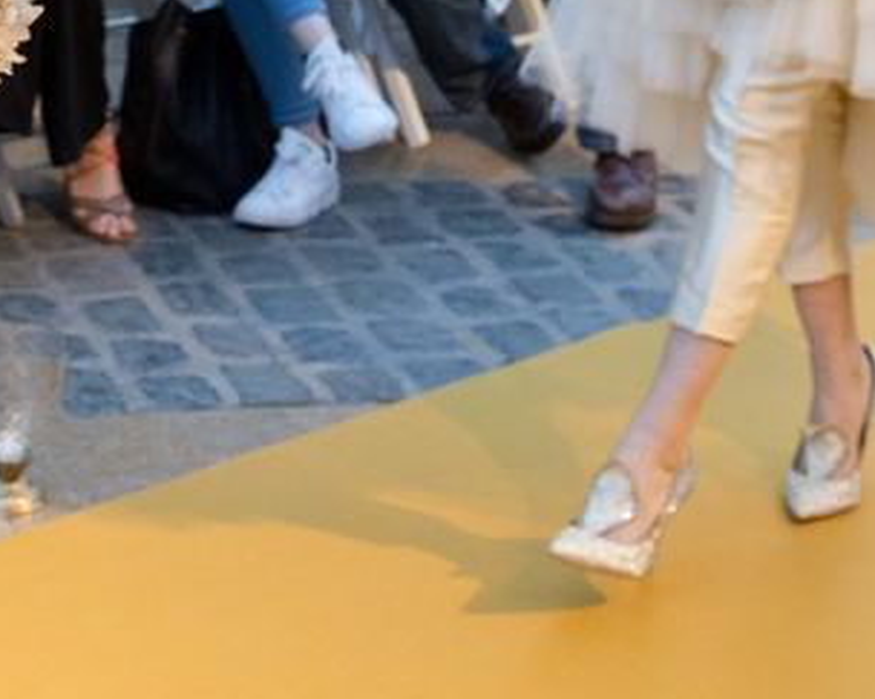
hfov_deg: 15.0
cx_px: -37
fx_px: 3262
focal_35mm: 126
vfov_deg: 11.8
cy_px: -268
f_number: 5.6
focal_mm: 34
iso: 1600
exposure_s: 1/200
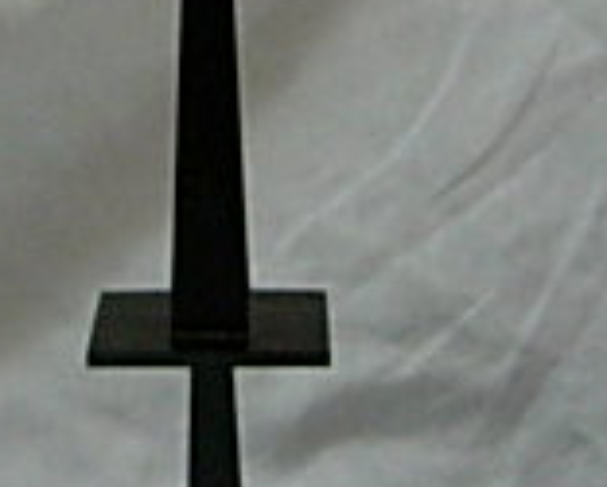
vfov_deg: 10.0
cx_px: 152
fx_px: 2732
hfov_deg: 12.6
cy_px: -117
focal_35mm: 152
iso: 400
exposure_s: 1/140
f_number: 2.8
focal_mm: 7.8
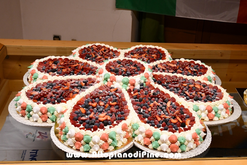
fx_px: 247
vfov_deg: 36.9
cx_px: 124
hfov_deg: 53.1
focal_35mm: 36
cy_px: 82
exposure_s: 1/125
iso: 1000
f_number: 3.8
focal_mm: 24
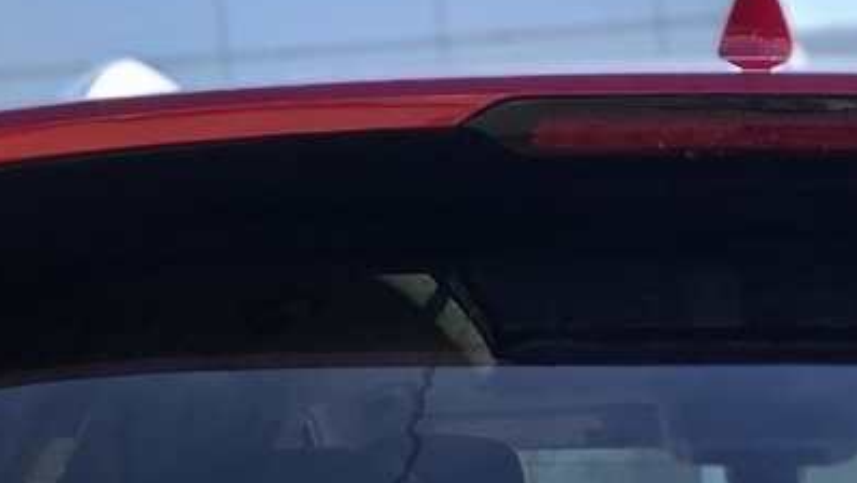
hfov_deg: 16.4
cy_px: 1248
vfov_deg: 8.4
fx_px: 2932
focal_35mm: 129
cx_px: 779
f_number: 1.7
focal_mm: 6.3
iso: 20
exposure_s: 1/425
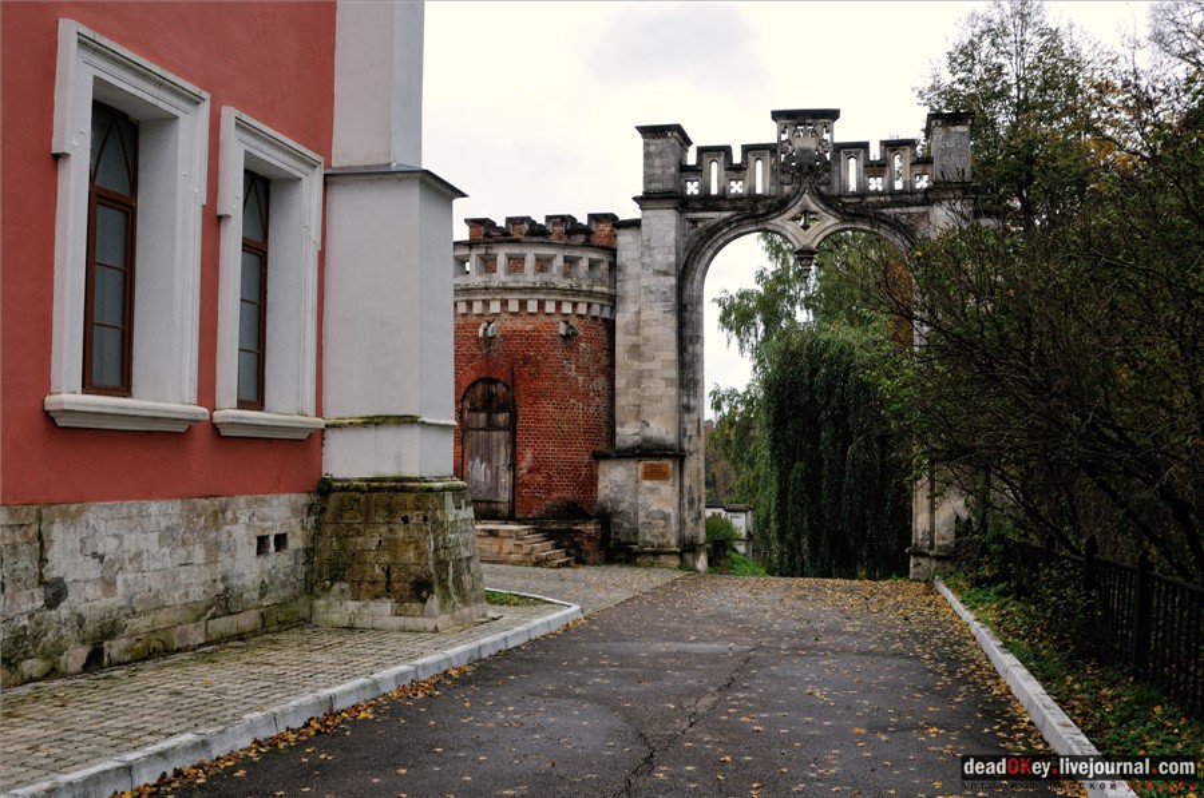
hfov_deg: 53.2
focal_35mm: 36
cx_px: 602
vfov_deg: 36.8
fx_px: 1202
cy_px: 399
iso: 400
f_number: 10
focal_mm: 24
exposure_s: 1/125
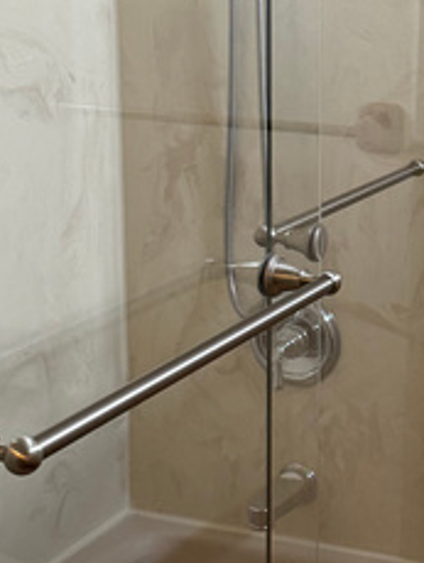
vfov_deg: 24.4
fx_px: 1304
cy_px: 262
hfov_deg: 18.1
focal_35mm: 80
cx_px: 399
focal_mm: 6.76
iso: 400
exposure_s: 1/60
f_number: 1.78
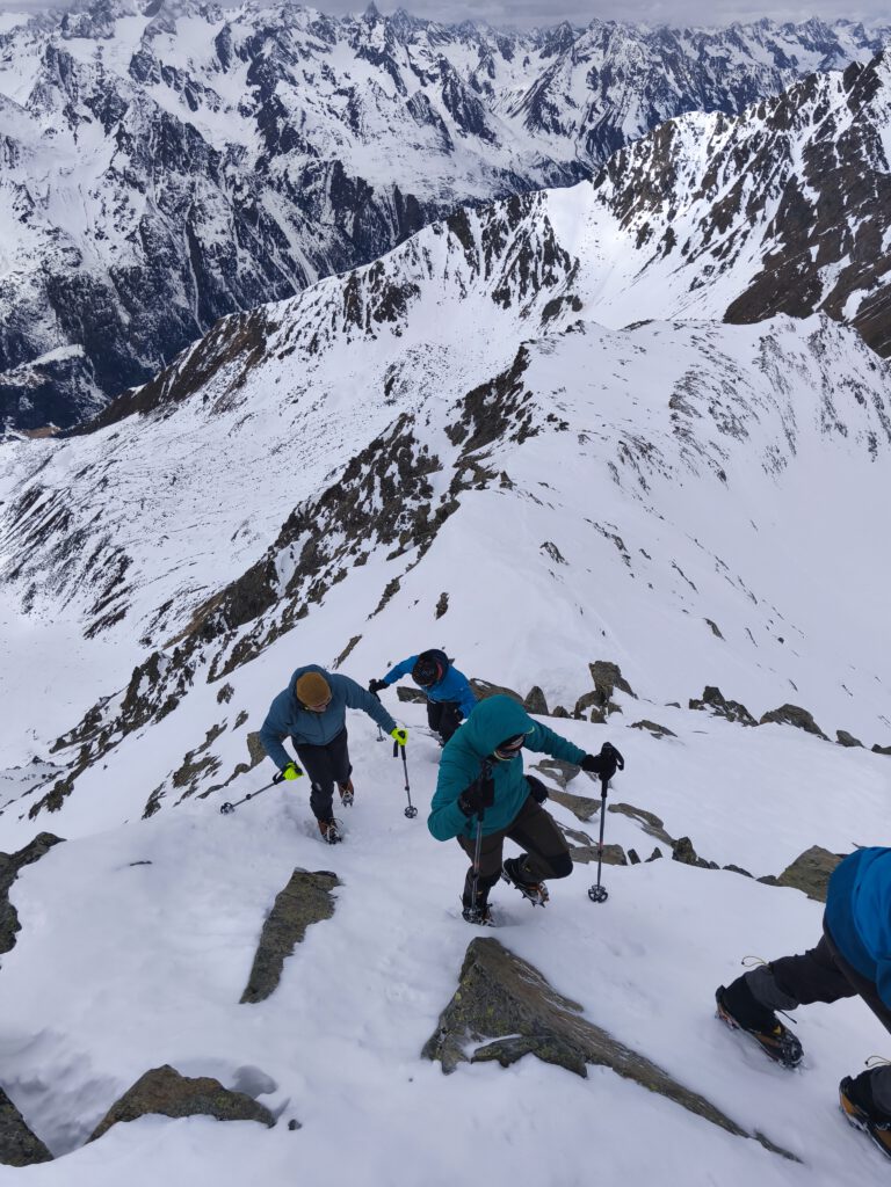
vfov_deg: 73.9
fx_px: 789
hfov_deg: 58.9
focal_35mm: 23
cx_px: 446
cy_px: 594
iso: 80
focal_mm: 5.35
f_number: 1.7
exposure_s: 1/4809
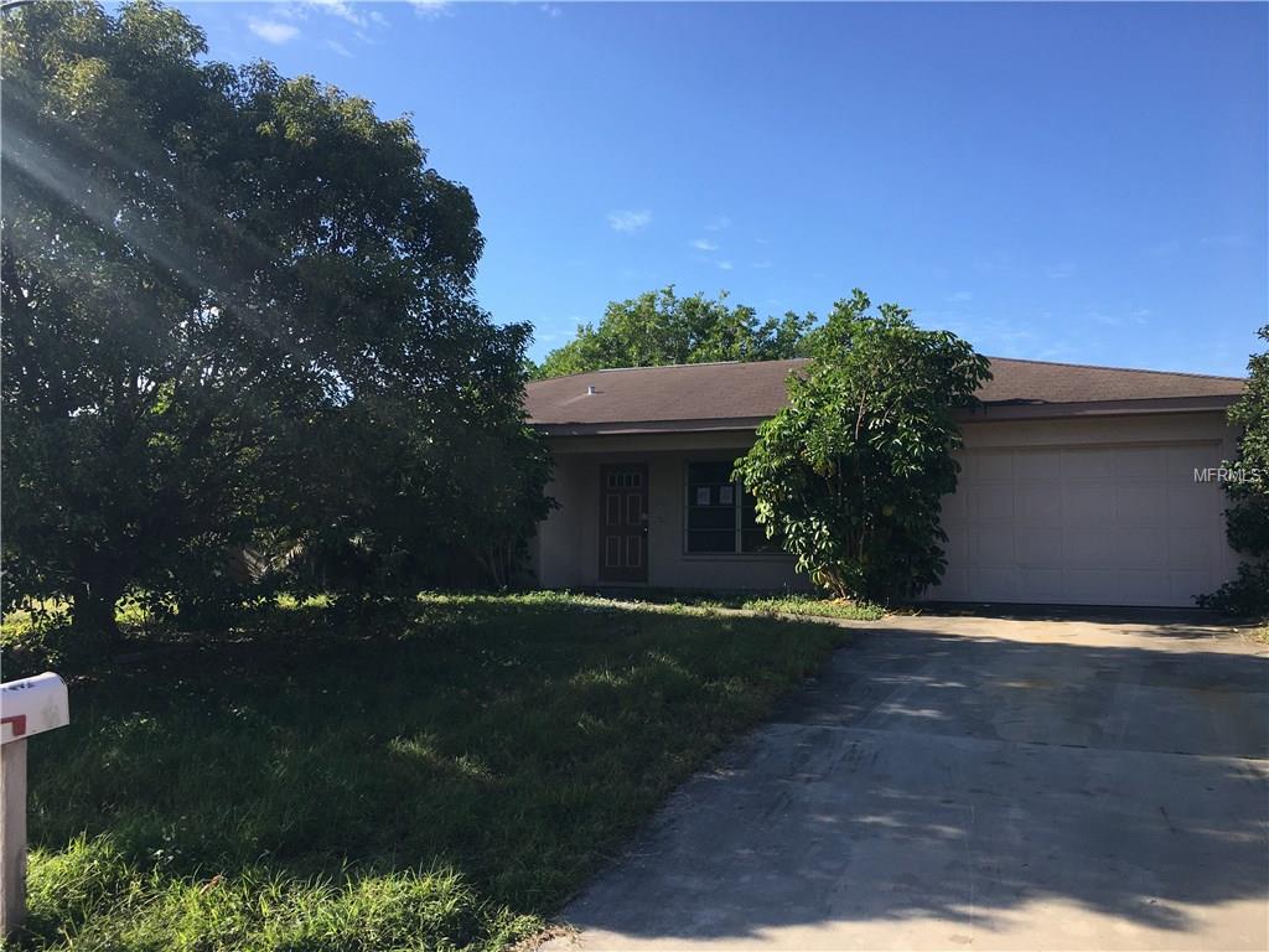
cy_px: 476
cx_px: 634
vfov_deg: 48.2
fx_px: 1063
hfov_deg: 61.7
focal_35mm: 29
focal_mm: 4.15
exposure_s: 1/1068
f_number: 2.2
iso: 25
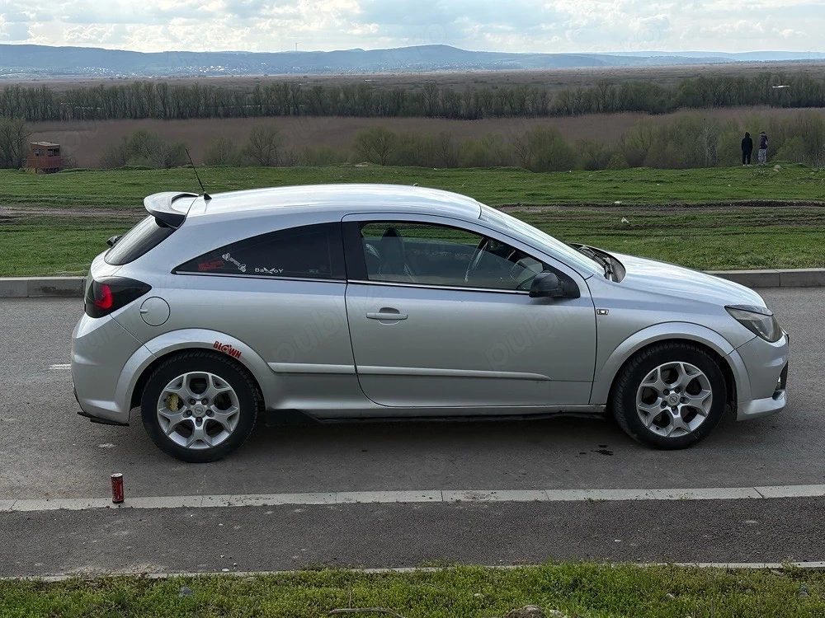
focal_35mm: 52
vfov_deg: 28.0
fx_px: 1239
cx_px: 412
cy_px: 309
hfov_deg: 36.8
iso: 50
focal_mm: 5.96
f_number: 1.6
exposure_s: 1/4065
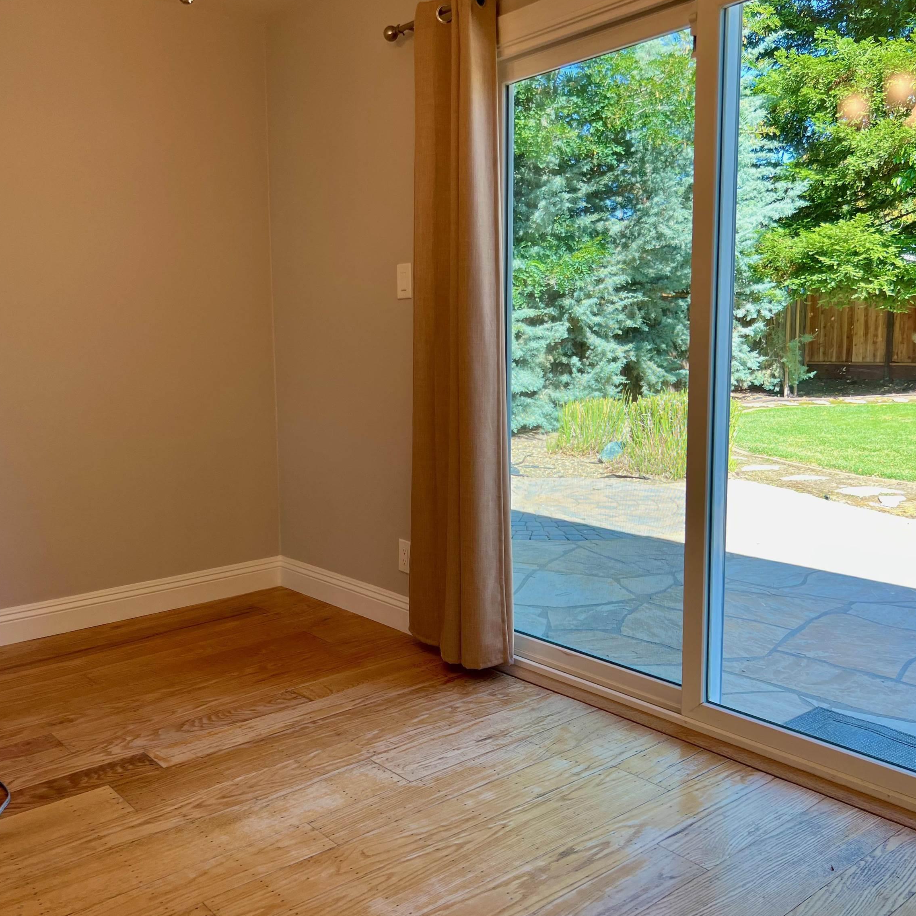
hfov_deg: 52.4
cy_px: 458
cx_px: 406
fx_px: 928
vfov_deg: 52.5
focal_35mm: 31
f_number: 1.5
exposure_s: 1/198
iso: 50
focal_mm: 5.7
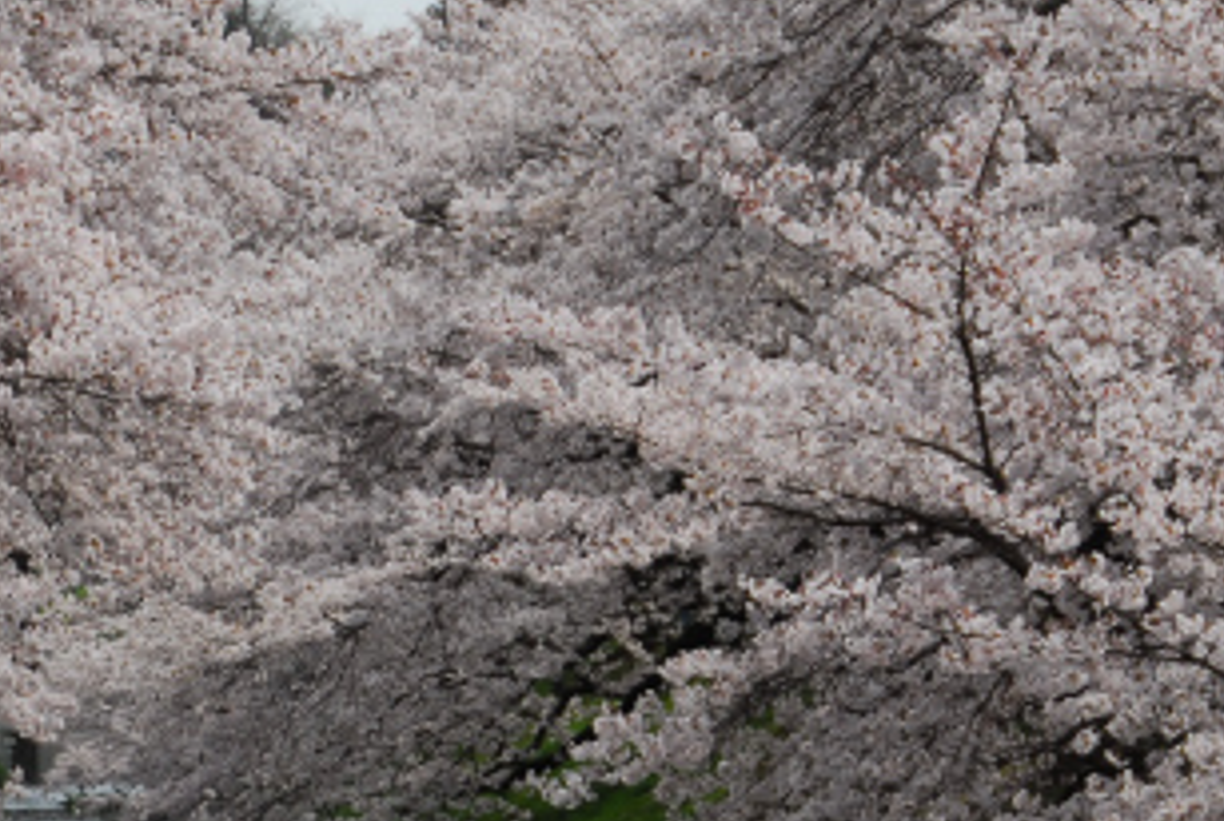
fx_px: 8663
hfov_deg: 8.1
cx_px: 140
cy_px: 777
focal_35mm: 254
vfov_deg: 5.4
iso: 100
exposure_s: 1/250
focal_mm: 65
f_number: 8
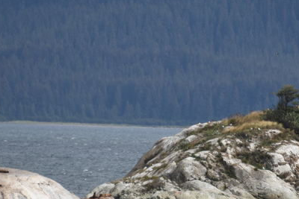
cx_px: 194
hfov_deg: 2.1
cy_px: 130
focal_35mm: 959
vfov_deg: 1.4
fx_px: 7967
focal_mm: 300
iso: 110
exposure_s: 1/640
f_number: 5.6
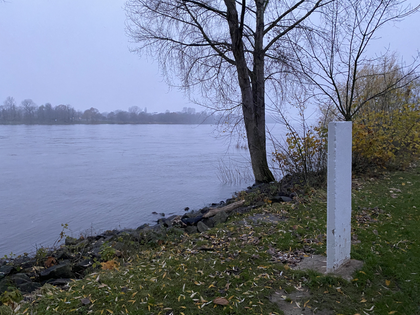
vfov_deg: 51.4
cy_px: 160
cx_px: 205
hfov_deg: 65.3
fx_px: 328
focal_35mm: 27
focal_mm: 4.25
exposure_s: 1/60
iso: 500
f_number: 1.8
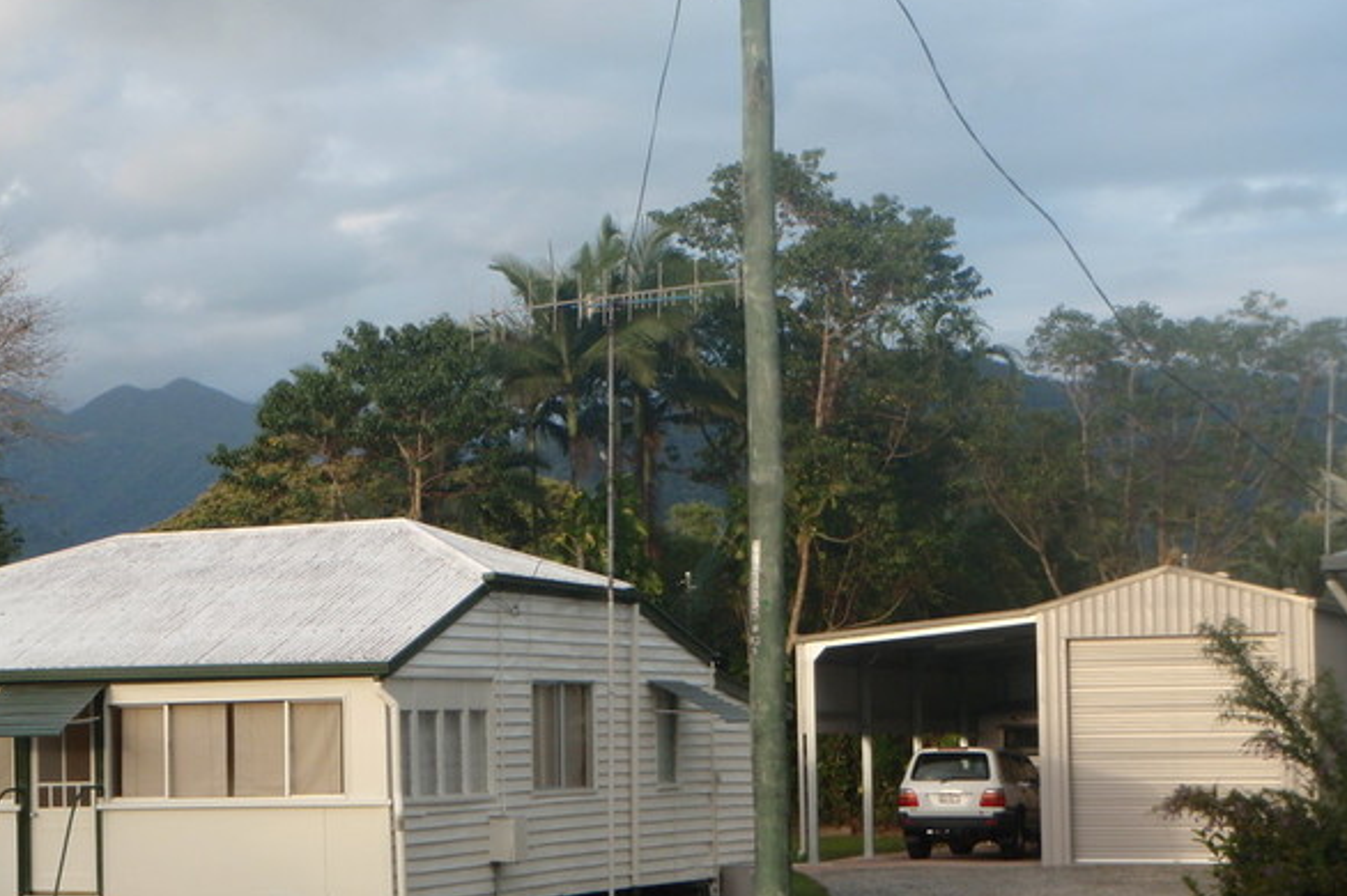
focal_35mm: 81
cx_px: 453
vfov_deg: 16.8
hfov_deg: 25.0
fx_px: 3029
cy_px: 655
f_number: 4.5
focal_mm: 10.34
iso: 64
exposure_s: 1/80
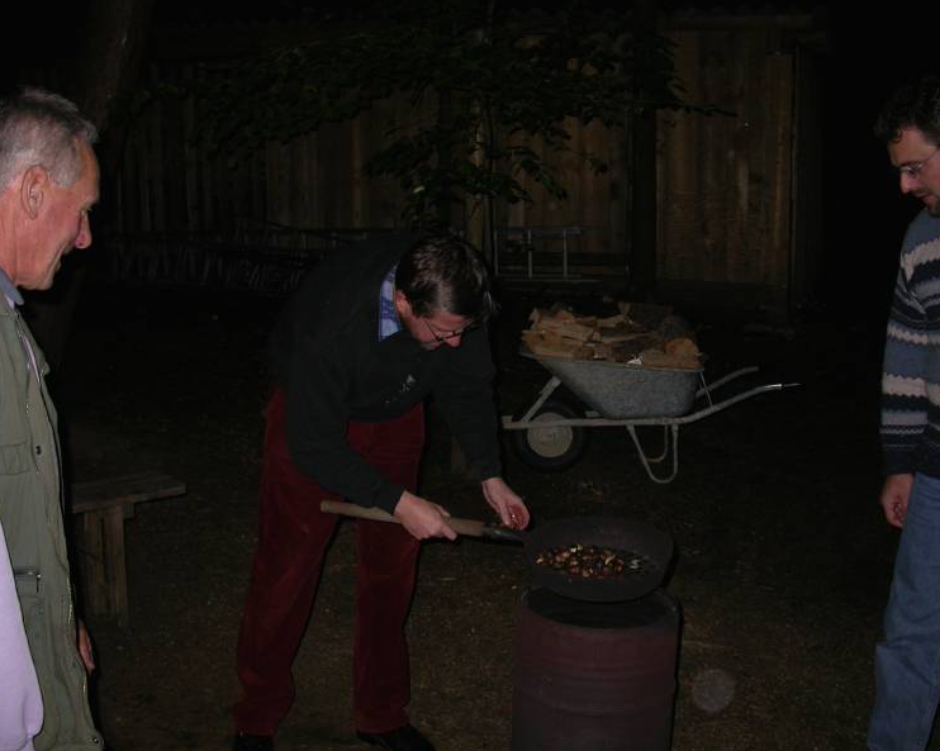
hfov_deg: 45.8
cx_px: 481
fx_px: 1112
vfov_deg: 37.3
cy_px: 377
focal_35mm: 40
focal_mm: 7.85
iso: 100
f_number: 2.6
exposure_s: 1/60
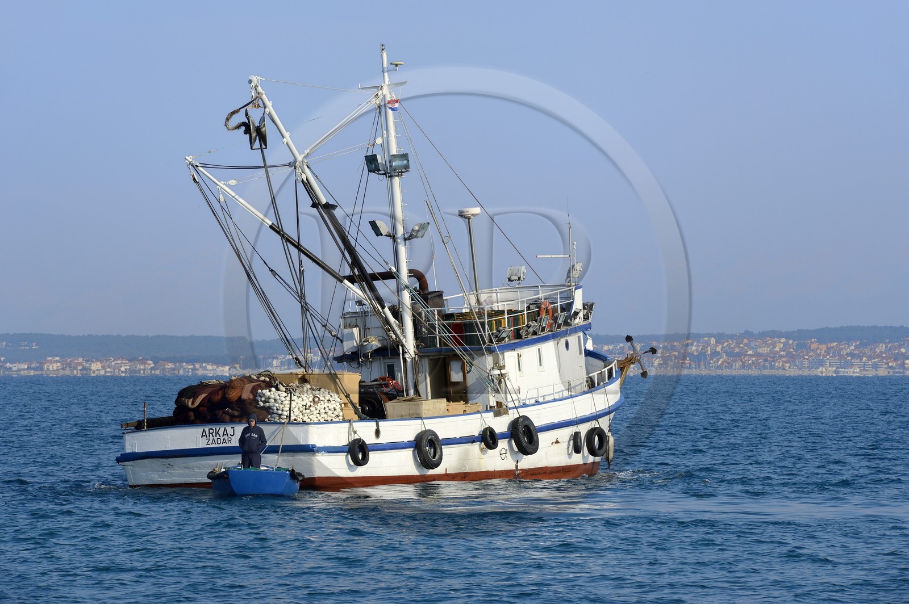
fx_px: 4667
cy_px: 302
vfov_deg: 7.4
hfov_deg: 11.1
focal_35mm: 185
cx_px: 454
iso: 200
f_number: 14
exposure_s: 1/250
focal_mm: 185
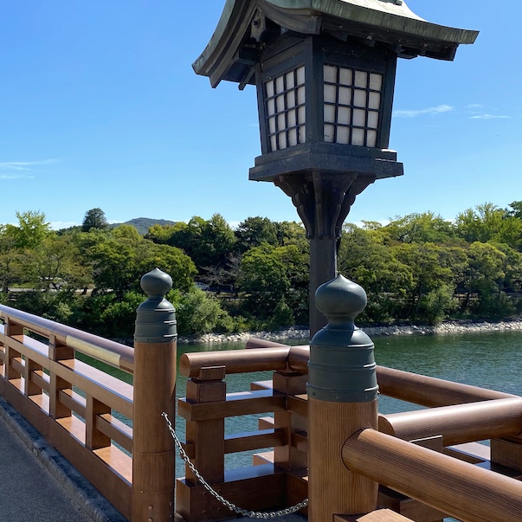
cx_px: 238
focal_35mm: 39
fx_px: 665
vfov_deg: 42.8
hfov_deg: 42.8
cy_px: 229
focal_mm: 4.25
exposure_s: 1/4444
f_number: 1.8
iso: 32
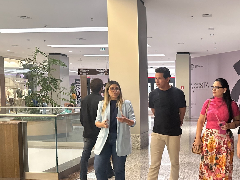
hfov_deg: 42.5
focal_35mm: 42
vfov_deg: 34.1
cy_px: 116
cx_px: 197
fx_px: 291
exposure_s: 1/60
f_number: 1.78
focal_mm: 6.86
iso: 500
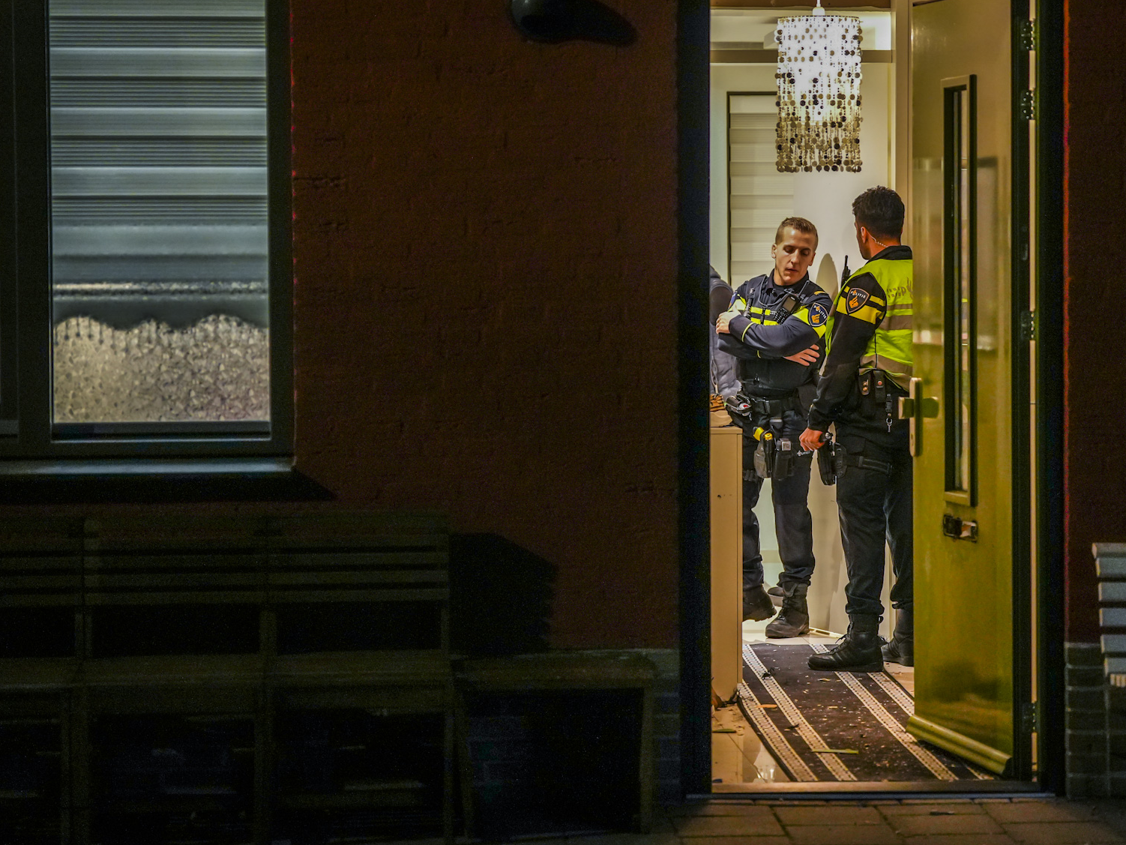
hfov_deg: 19.2
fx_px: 3318
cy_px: 381
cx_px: 699
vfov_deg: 14.5
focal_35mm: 102
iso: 3200
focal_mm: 83
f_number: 2.8
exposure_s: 1/100
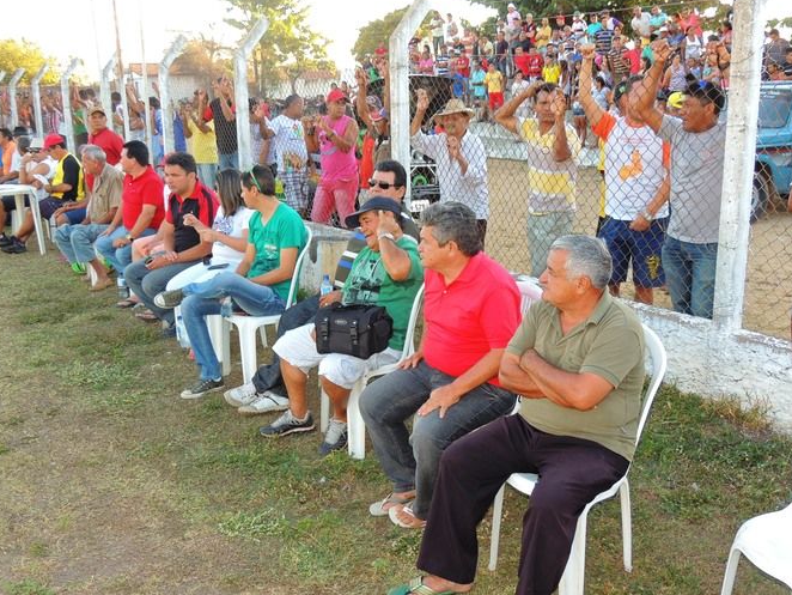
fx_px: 847
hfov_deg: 50.1
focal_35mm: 37
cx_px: 391
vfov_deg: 38.7
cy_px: 296
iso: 110
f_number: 3.3
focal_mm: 6.2
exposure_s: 1/50
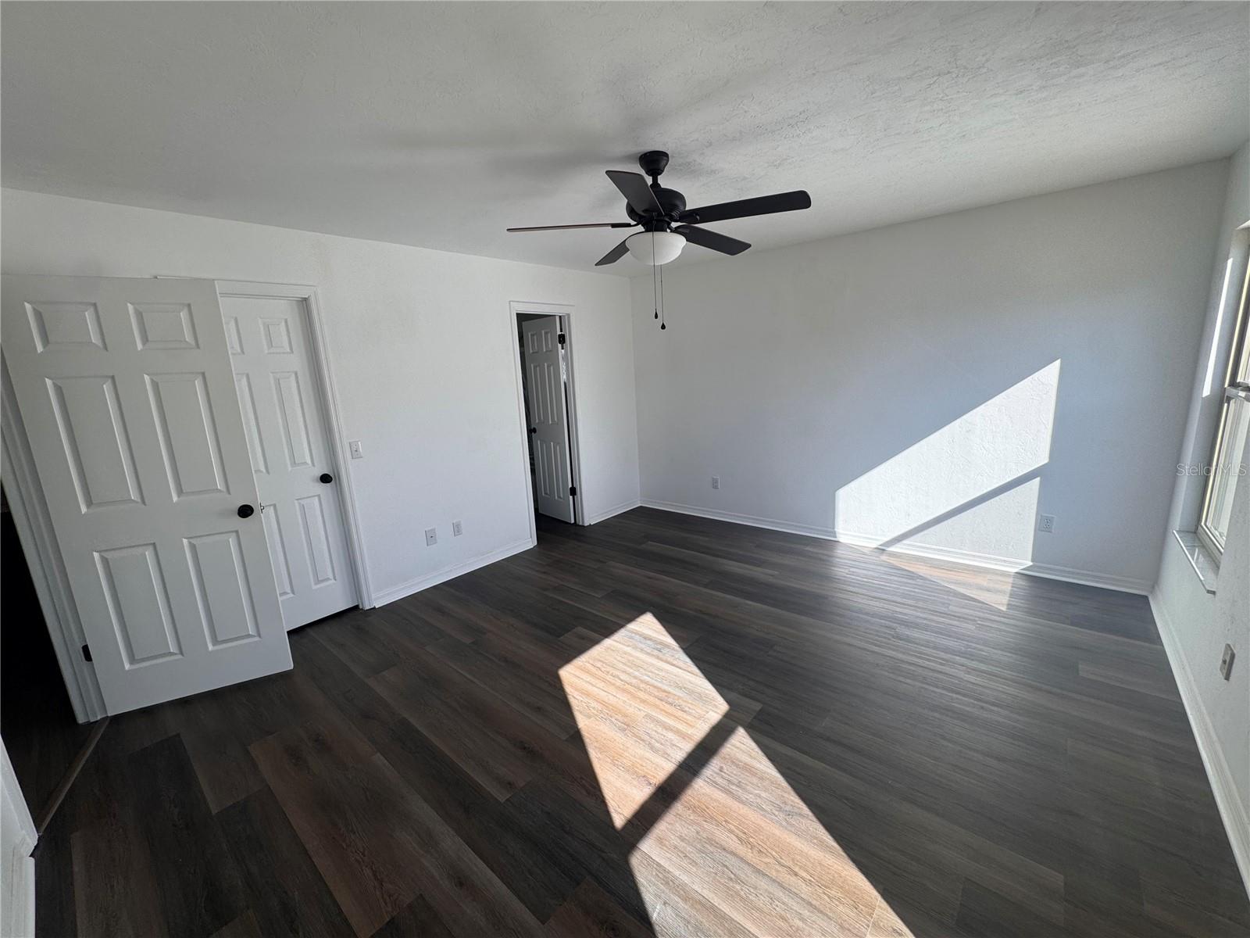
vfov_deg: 85.7
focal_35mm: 14
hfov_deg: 102.1
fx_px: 506
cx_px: 625
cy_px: 469
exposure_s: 1/219
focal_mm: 2.22
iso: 40
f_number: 2.2
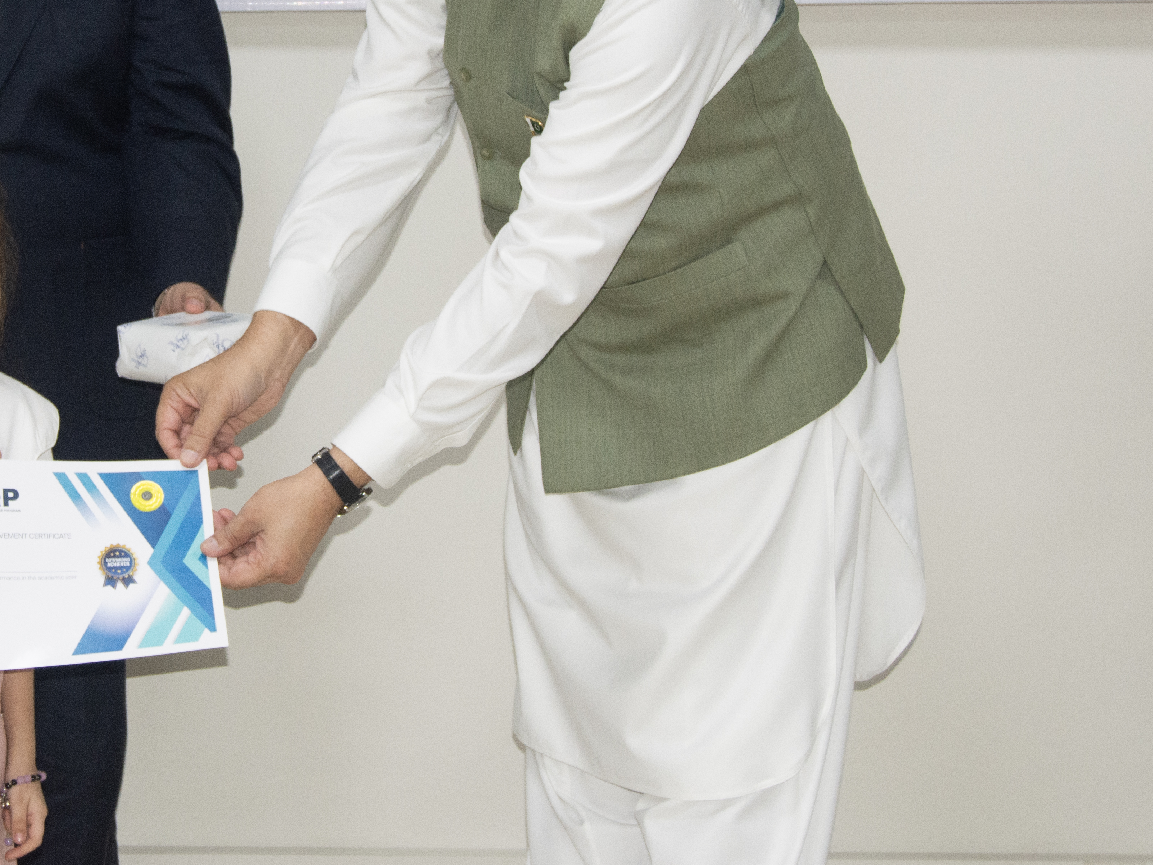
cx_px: 256
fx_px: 3597
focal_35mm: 108
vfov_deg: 13.6
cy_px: 160
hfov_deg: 18.1
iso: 720
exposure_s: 1/60
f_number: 5
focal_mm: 40
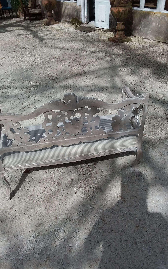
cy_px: 135
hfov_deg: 43.1
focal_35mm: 29
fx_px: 212
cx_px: 77
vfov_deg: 64.6
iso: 40
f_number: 1.9
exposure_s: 1/2664
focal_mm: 2.91
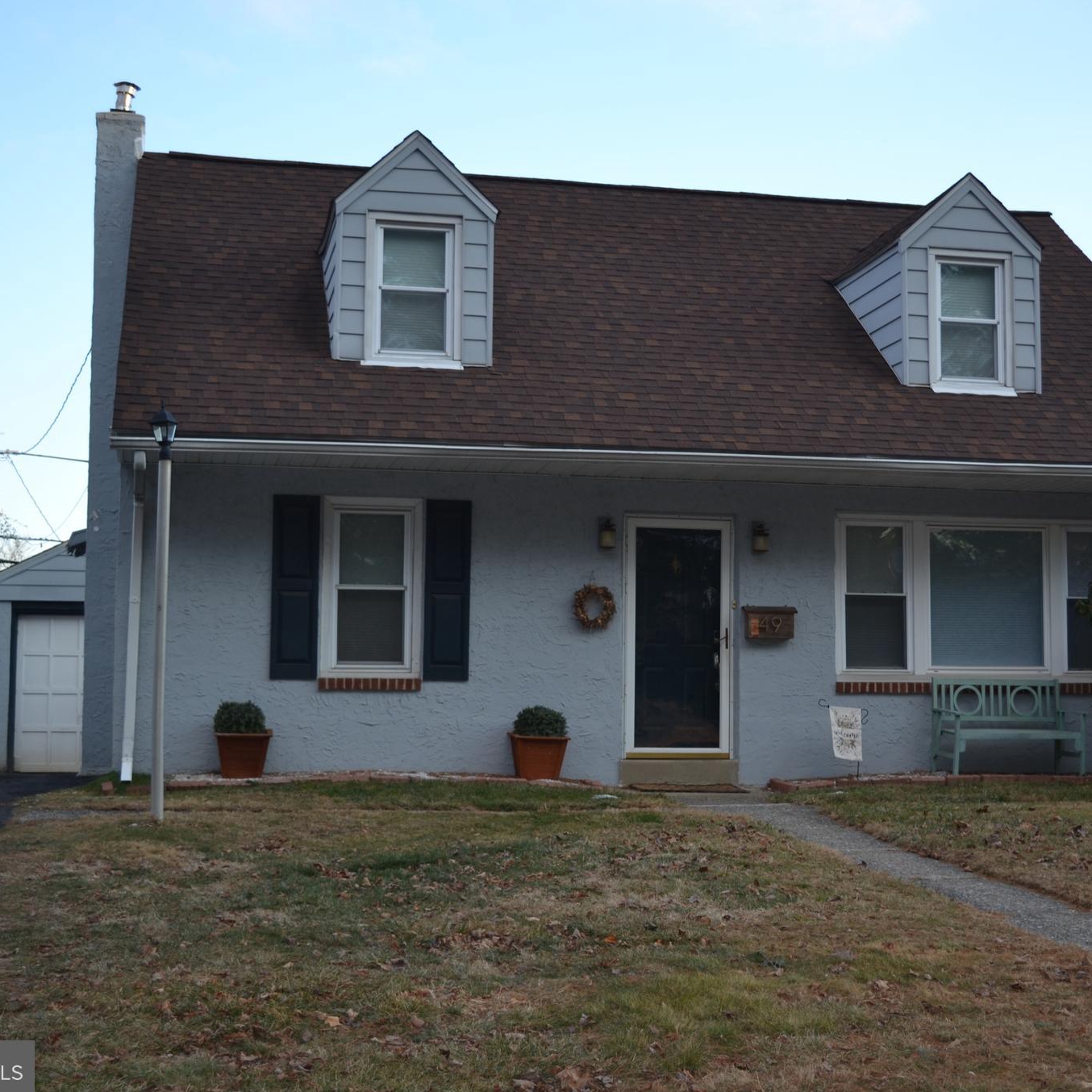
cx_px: 681
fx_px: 1927
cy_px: 549
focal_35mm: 54
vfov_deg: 31.6
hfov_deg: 31.5
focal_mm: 28
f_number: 4.5
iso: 100
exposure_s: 1/125
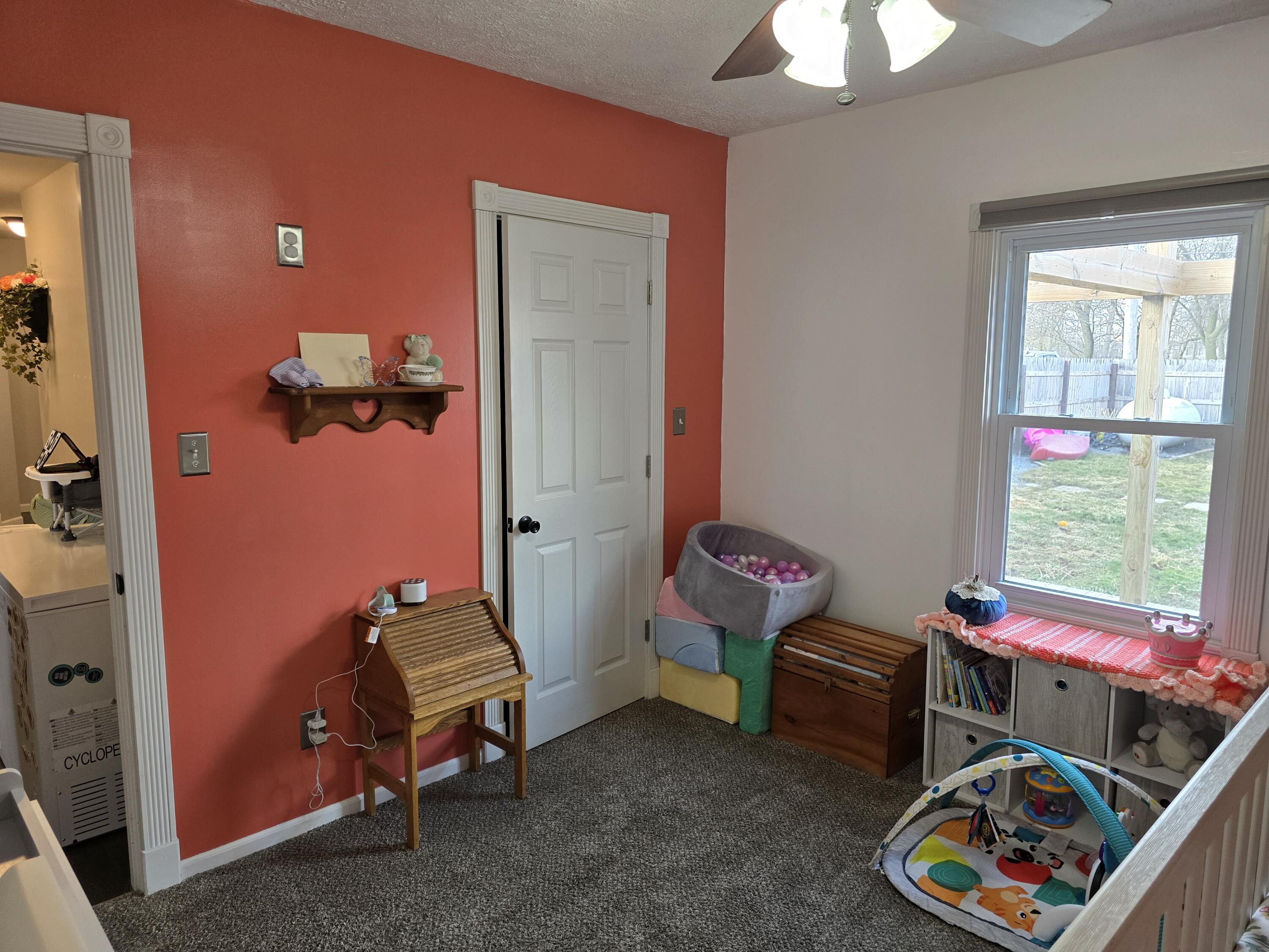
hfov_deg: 73.9
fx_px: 843
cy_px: 476
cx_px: 634
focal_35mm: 23
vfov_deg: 58.9
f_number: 1.7
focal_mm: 6.3
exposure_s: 1/120
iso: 160
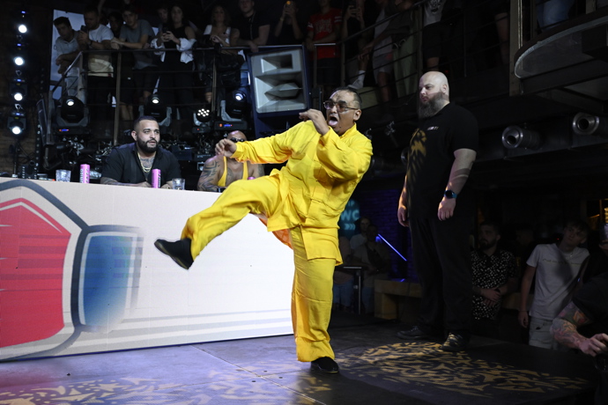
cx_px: 304
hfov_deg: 58.7
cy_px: 202
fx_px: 540
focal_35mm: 32
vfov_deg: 41.1
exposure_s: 1/250
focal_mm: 32
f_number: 5
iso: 4000
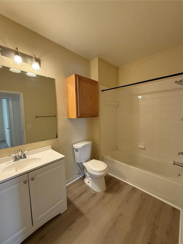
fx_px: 99
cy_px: 122
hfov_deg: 85.7
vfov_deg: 102.1
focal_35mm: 14
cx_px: 92
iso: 320
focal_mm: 2.22
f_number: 2.2
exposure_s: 1/60
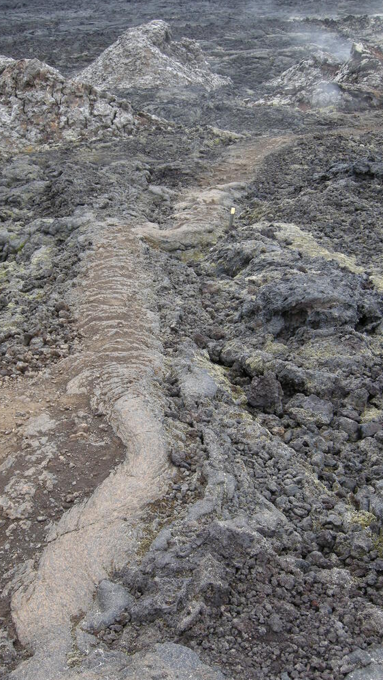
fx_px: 704
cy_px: 345
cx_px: 164
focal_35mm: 39
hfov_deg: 30.4
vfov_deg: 51.6
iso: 100
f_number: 3.4
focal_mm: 7.5
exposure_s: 1/68.8
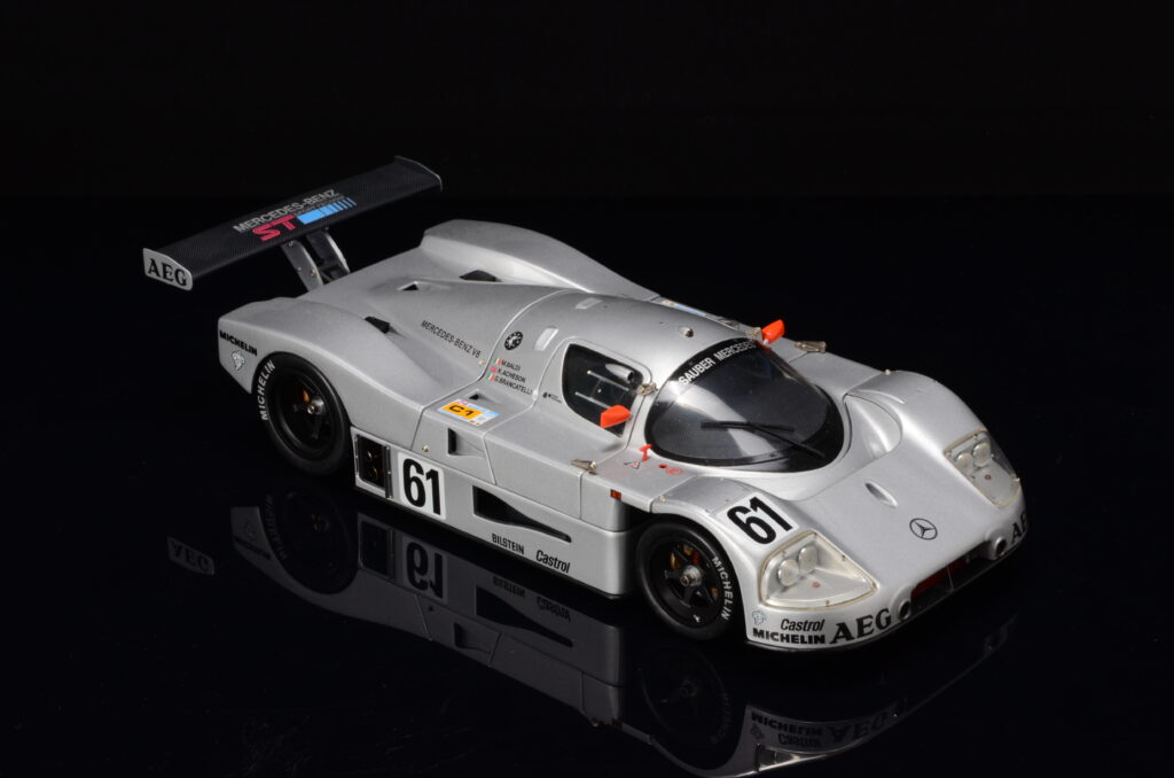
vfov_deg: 14.6
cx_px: 587
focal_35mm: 93
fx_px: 3026
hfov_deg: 22.0
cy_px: 389
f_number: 20
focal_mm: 62
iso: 640
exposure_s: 1/13
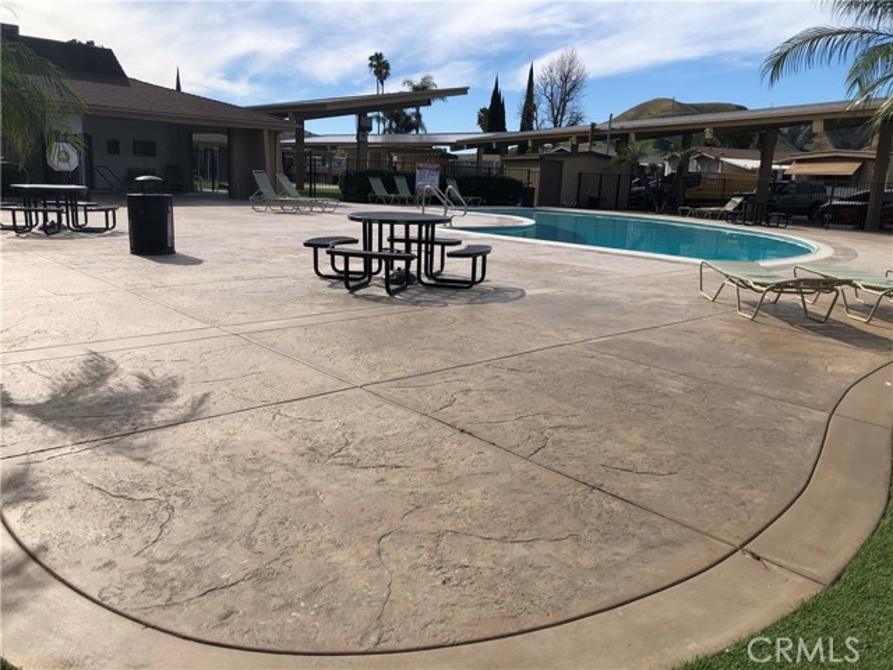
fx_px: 722
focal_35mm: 28
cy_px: 335
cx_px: 446
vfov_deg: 49.7
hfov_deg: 63.4
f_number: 1.8
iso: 20
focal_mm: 3.99
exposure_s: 1/2667
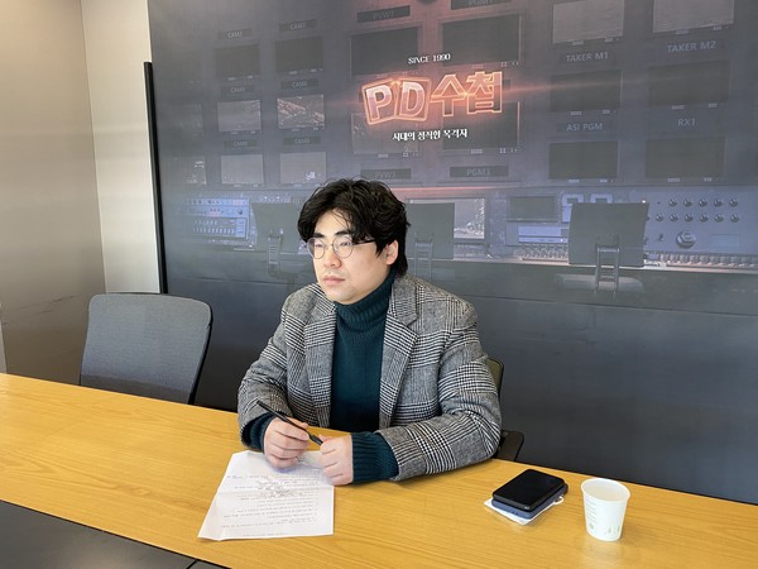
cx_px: 379
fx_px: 569
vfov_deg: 53.1
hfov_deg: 67.3
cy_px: 284
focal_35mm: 26
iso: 160
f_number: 1.8
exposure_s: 1/60
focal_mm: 4.25
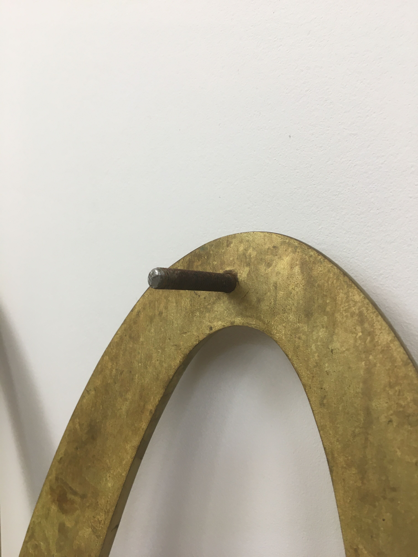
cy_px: 278
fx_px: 467
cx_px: 209
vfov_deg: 61.7
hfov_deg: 48.2
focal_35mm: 29
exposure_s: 1/33
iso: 32
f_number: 2.2
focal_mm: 4.15
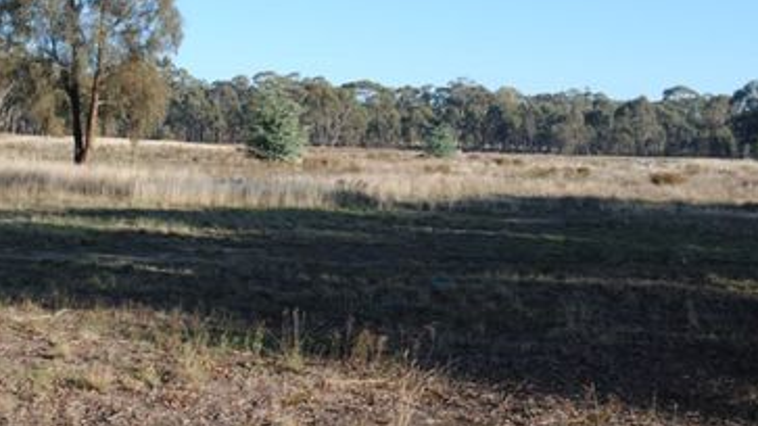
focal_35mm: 57
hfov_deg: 36.5
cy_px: 204
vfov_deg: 21.1
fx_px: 1145
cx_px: 322
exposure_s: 1/200
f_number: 7.1
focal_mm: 28
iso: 100
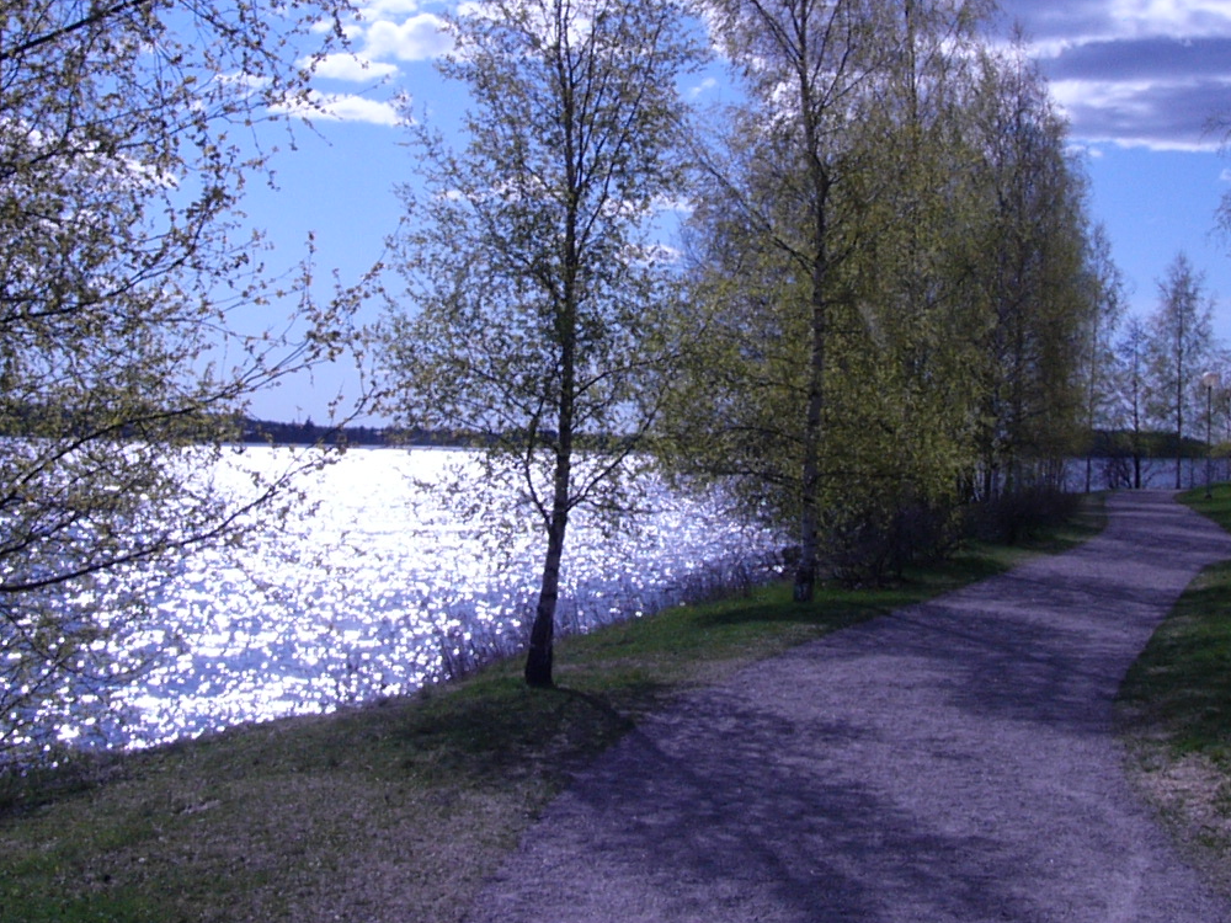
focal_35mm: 56
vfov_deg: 26.0
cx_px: 561
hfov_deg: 34.3
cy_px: 316
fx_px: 1991
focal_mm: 4.6
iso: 50
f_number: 5.6
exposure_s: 1/800
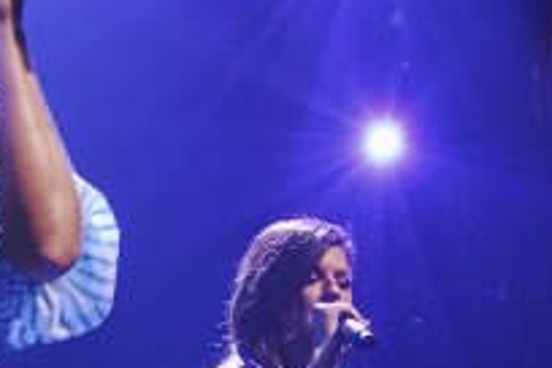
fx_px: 1441
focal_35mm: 94
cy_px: 459
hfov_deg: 21.6
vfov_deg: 14.1
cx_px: 352
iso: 1250
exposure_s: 1/100
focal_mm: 8.8
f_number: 1.8
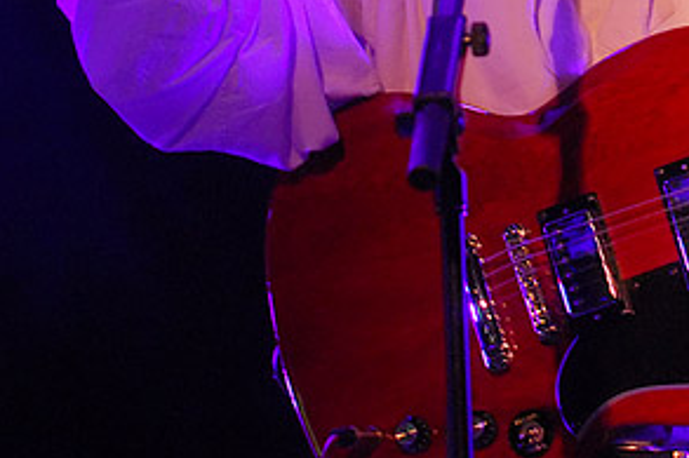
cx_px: 802
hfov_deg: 5.1
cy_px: -115
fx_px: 7714
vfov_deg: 3.4
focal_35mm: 403
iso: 800
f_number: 3.2
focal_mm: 105
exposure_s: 1/50
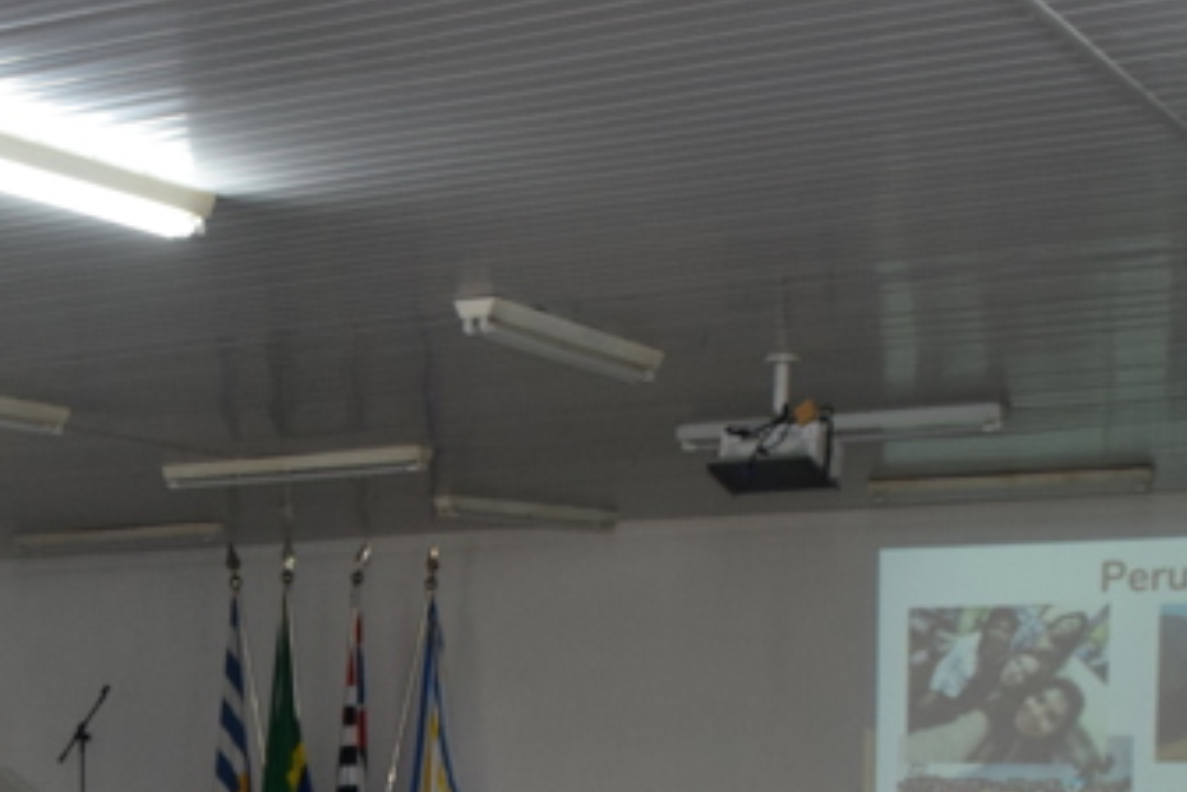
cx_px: 99
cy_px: 1105
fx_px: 2769
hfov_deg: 23.5
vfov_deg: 15.3
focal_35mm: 84
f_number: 5
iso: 800
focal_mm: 20
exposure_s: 1/100
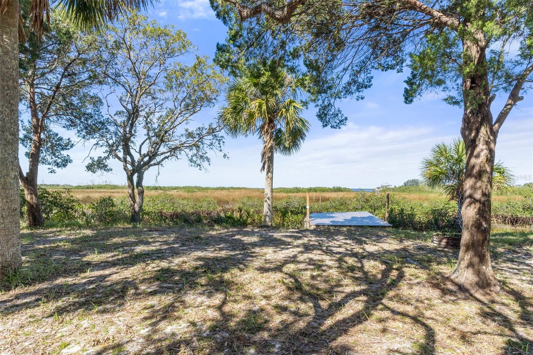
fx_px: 266
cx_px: 266
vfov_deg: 67.4
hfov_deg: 90.0
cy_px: 178
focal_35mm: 18
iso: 320
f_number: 8
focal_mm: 12
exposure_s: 1/800
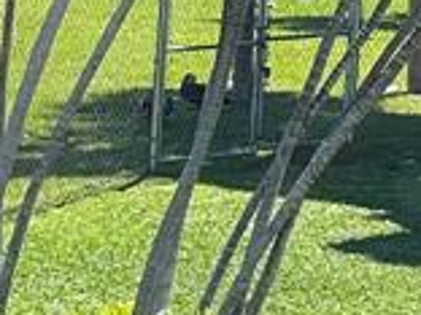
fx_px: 6142
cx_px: -561
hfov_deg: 3.9
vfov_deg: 2.9
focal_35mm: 505
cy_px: 116
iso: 32
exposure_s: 1/282
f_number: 2.8
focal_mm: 9
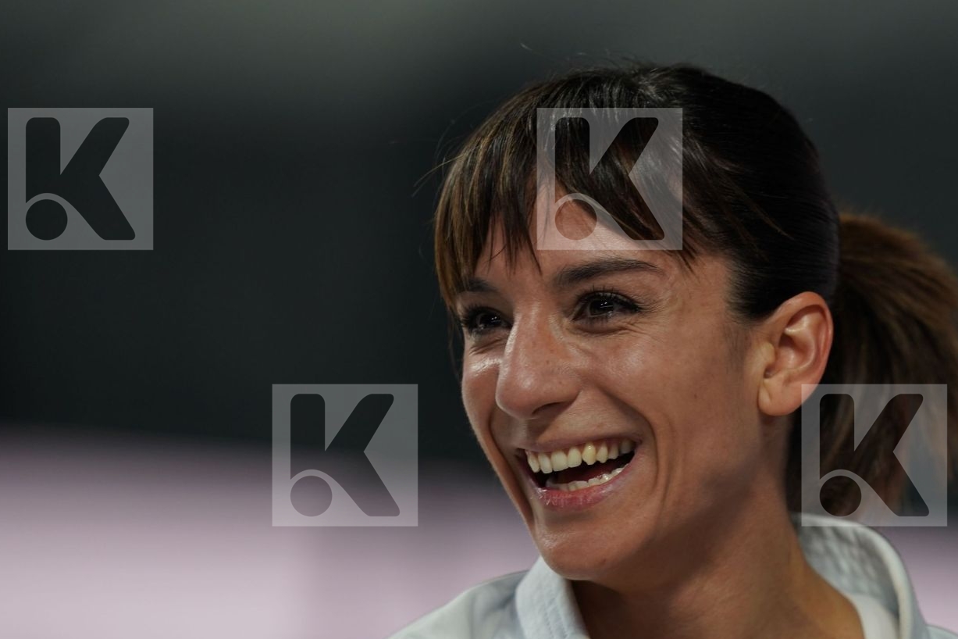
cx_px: 610
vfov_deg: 2.3
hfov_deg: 3.5
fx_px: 15620
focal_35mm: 587
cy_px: 455
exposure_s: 1/400
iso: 640
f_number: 2.8
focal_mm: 400
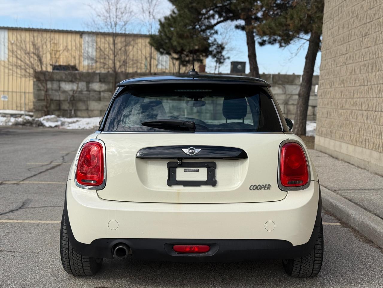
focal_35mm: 48
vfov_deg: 30.3
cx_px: 192
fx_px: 531
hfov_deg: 39.7
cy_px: 144
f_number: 1.78
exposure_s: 1/3704
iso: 64
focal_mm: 6.76
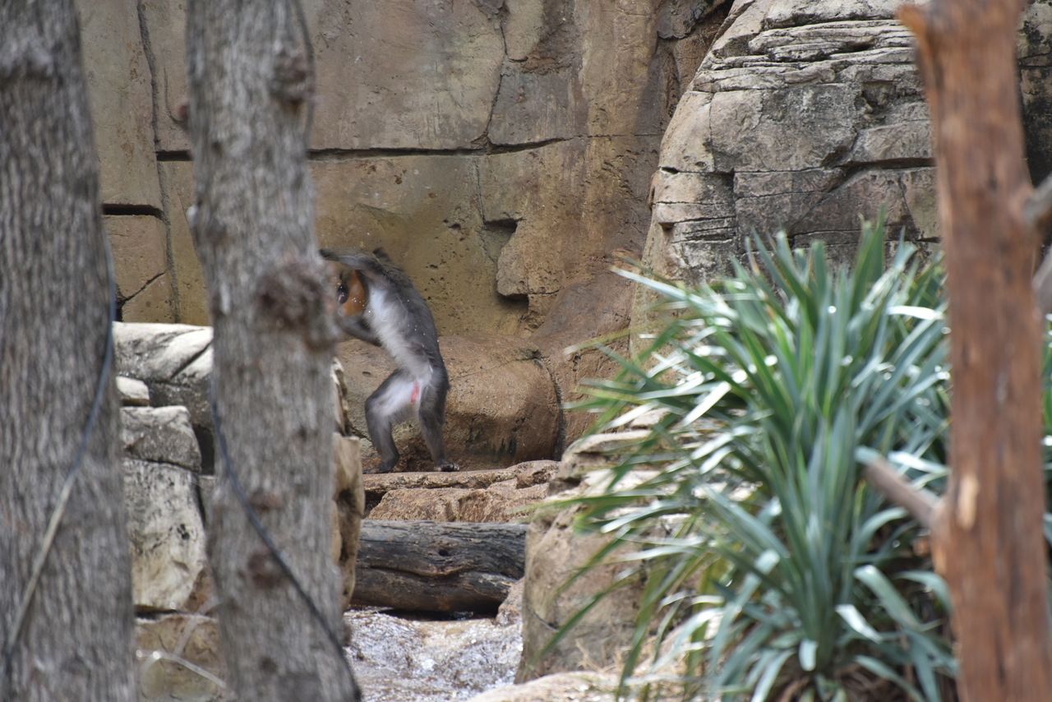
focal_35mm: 300
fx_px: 8768
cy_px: 351
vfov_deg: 4.6
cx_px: 526
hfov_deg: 6.9
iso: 1000
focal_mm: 300
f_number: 5.6
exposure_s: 1/640
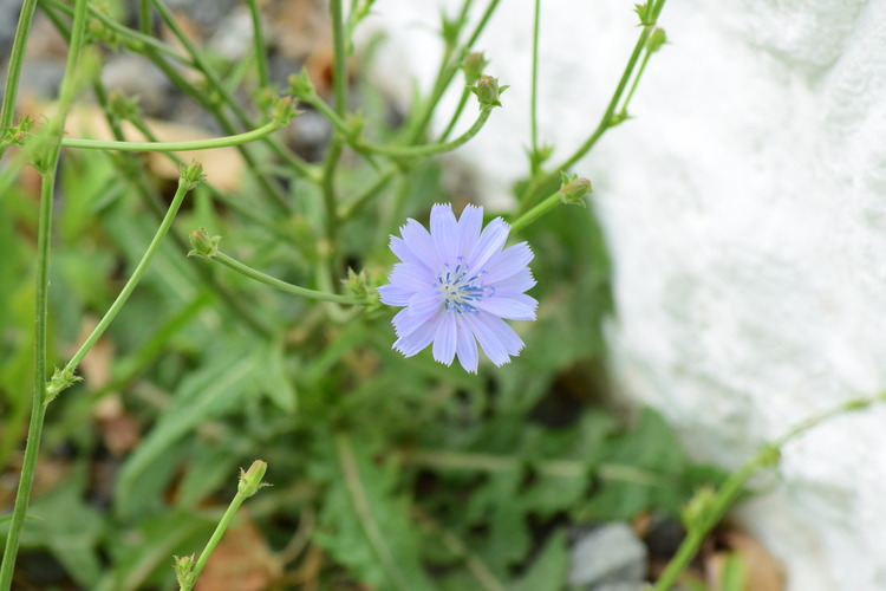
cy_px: 296
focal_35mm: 202
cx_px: 443
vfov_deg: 6.8
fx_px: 4983
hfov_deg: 10.2
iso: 400
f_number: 10
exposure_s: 1/200
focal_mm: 135
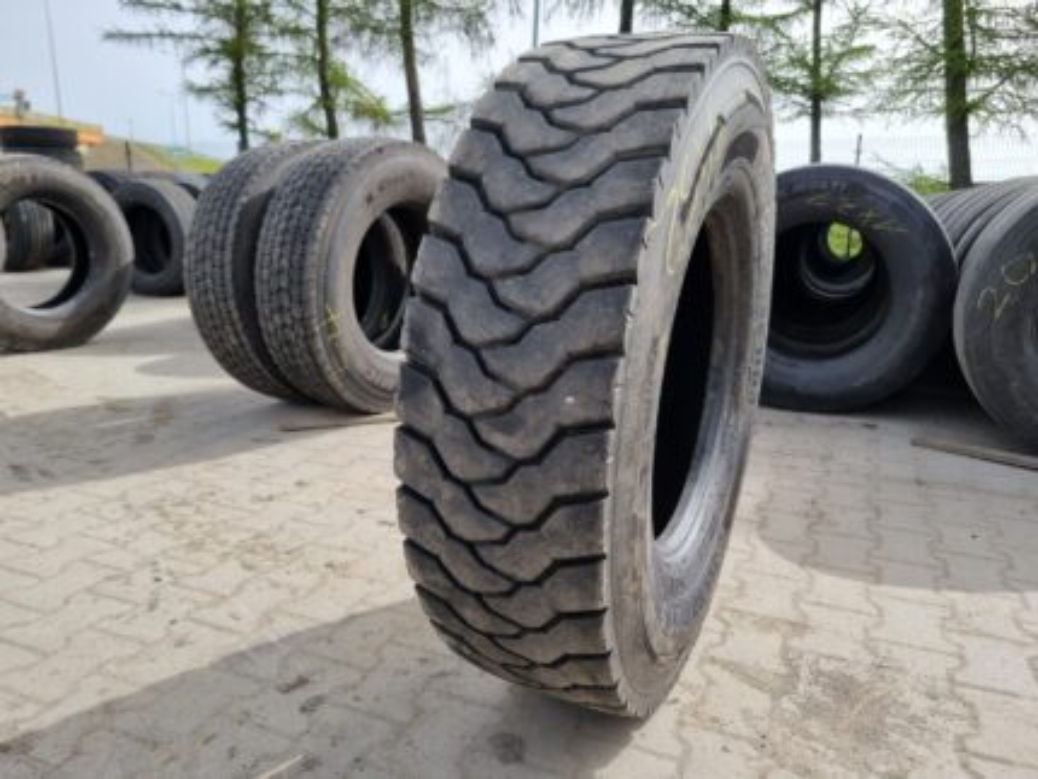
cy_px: 390
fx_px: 780
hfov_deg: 67.3
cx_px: 519
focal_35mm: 26
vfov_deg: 53.1
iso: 50
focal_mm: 5.4
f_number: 1.8
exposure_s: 1/1616
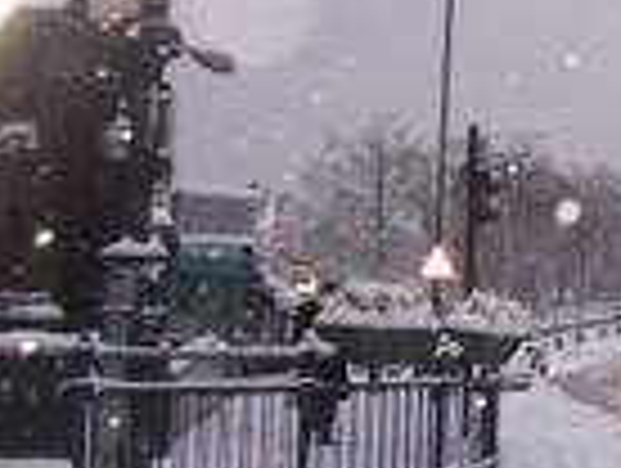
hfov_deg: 16.1
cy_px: 36
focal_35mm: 110
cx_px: 968
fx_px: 1977
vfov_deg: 13.4
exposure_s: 1/90
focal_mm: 5.6
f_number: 2.7
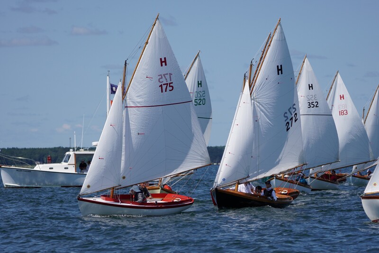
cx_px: 190
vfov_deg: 5.5
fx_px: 2652
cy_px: 126
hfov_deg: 8.2
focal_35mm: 252
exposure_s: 1/1600
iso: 125
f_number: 5
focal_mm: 168
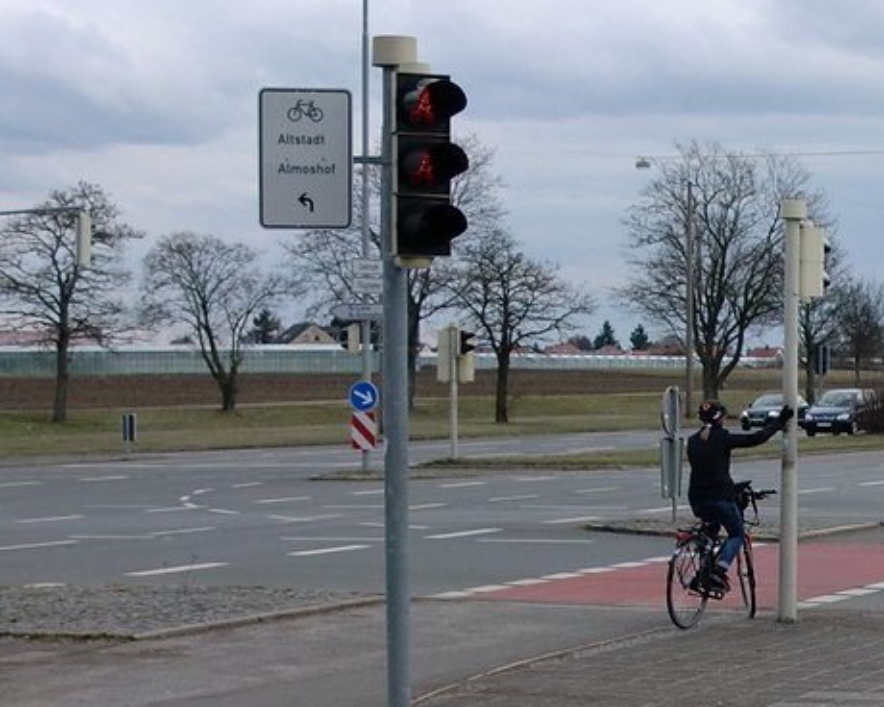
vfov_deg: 15.3
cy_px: 686
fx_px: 2590
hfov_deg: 18.5
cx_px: 1003
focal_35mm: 99
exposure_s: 1/500
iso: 64
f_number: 3.1
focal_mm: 6.3
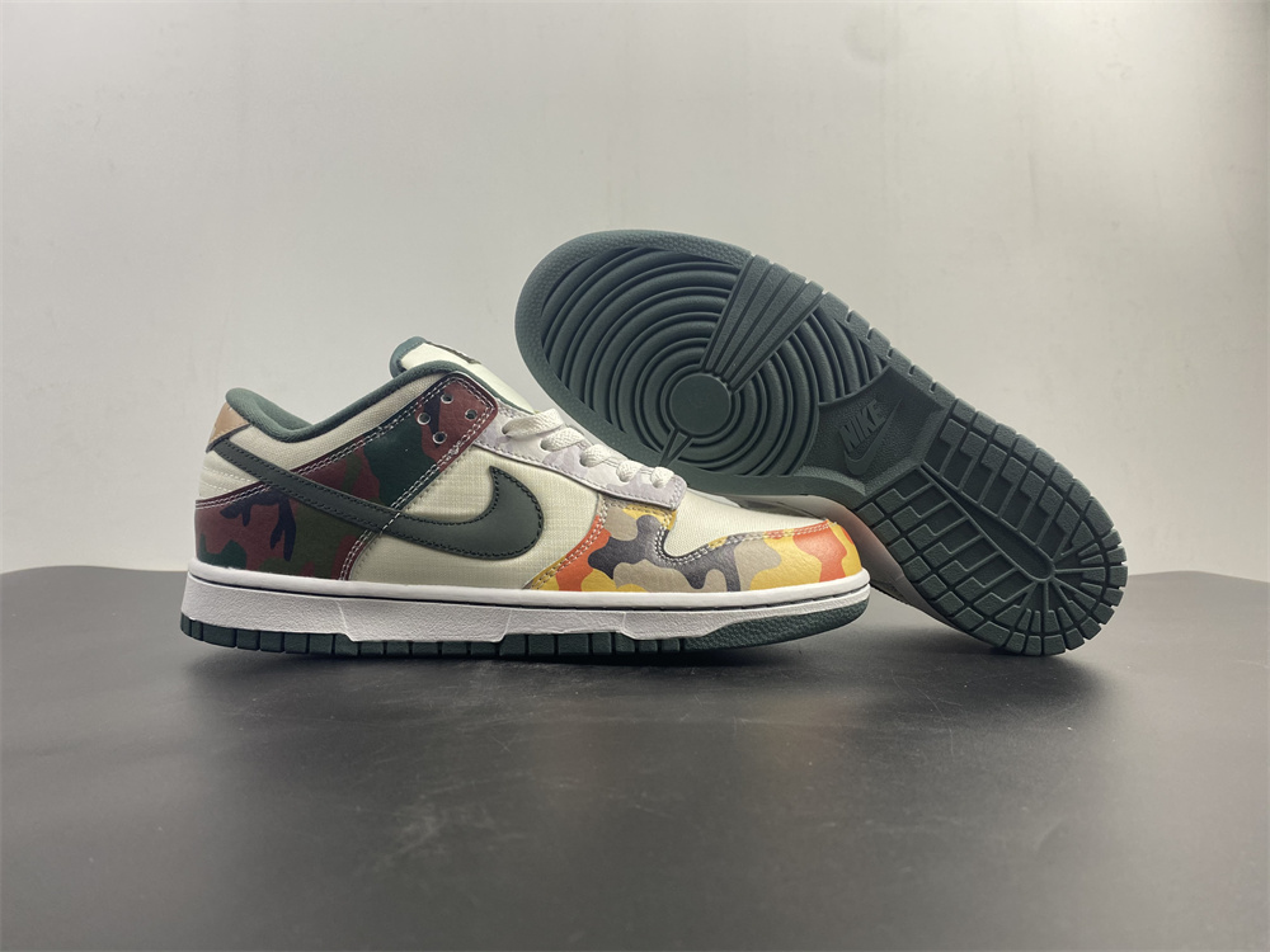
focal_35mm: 26
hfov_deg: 67.3
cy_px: 476
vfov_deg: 53.1
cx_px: 635
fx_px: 954
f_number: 1.8
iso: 125
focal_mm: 4.25
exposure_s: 1/100
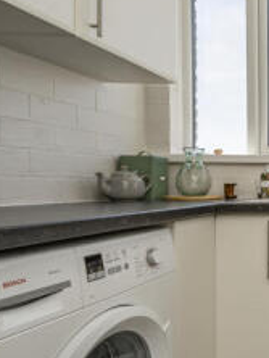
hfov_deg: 27.1
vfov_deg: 53.9
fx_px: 352
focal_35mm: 34
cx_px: 416
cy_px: 186
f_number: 9
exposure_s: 1/320
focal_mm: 12
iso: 320
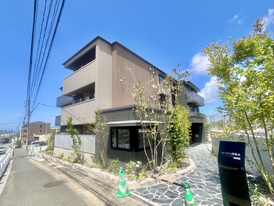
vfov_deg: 89.9
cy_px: 103
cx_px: 137
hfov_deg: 106.2
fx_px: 103
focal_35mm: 13
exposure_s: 1/881
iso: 32
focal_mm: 1.57
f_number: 1.8
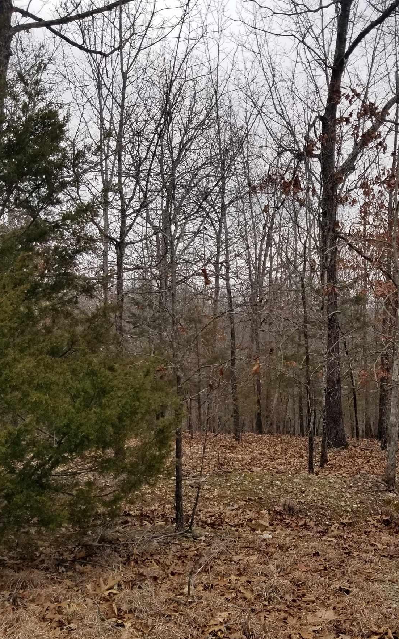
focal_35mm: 36
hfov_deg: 34.9
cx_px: 270
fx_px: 627
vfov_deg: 53.7
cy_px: 376
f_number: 1.7
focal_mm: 4.25
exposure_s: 1/662
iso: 50
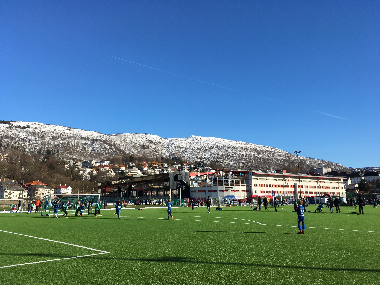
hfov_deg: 61.7
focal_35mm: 29
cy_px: 142
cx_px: 190
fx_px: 318
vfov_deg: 48.2
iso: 25
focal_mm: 4.15
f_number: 2.2
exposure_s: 1/1479
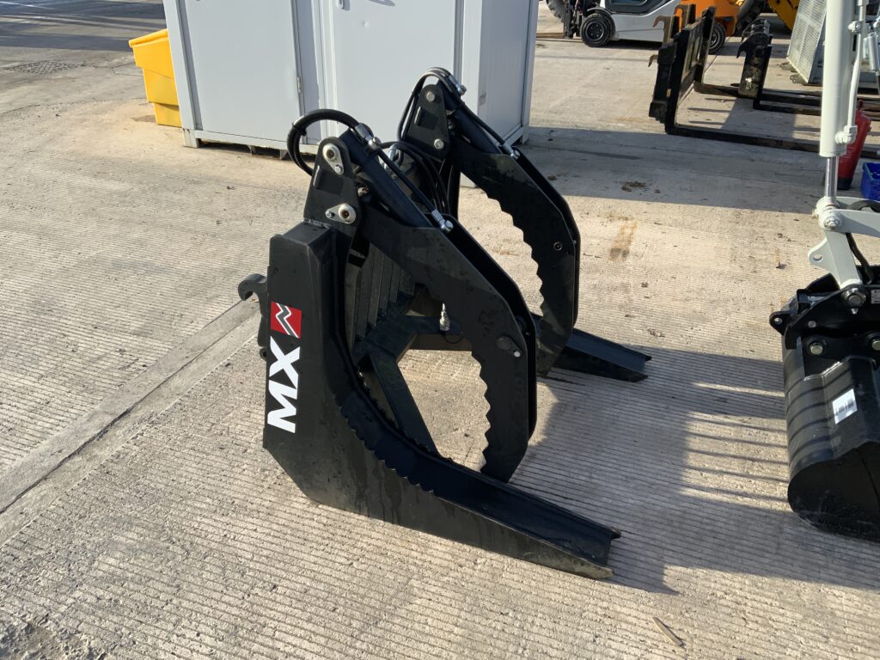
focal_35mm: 29
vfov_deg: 48.2
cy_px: 330
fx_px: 737
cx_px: 440
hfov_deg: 61.7
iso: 16
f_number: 1.8
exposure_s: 1/666
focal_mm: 3
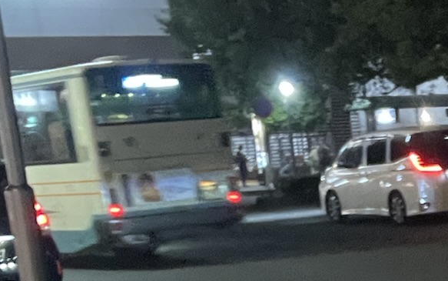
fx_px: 1331
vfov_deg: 10.7
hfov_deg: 18.1
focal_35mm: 109
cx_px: 539
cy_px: 620
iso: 800
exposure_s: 1/16
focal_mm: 2.71
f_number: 2.2
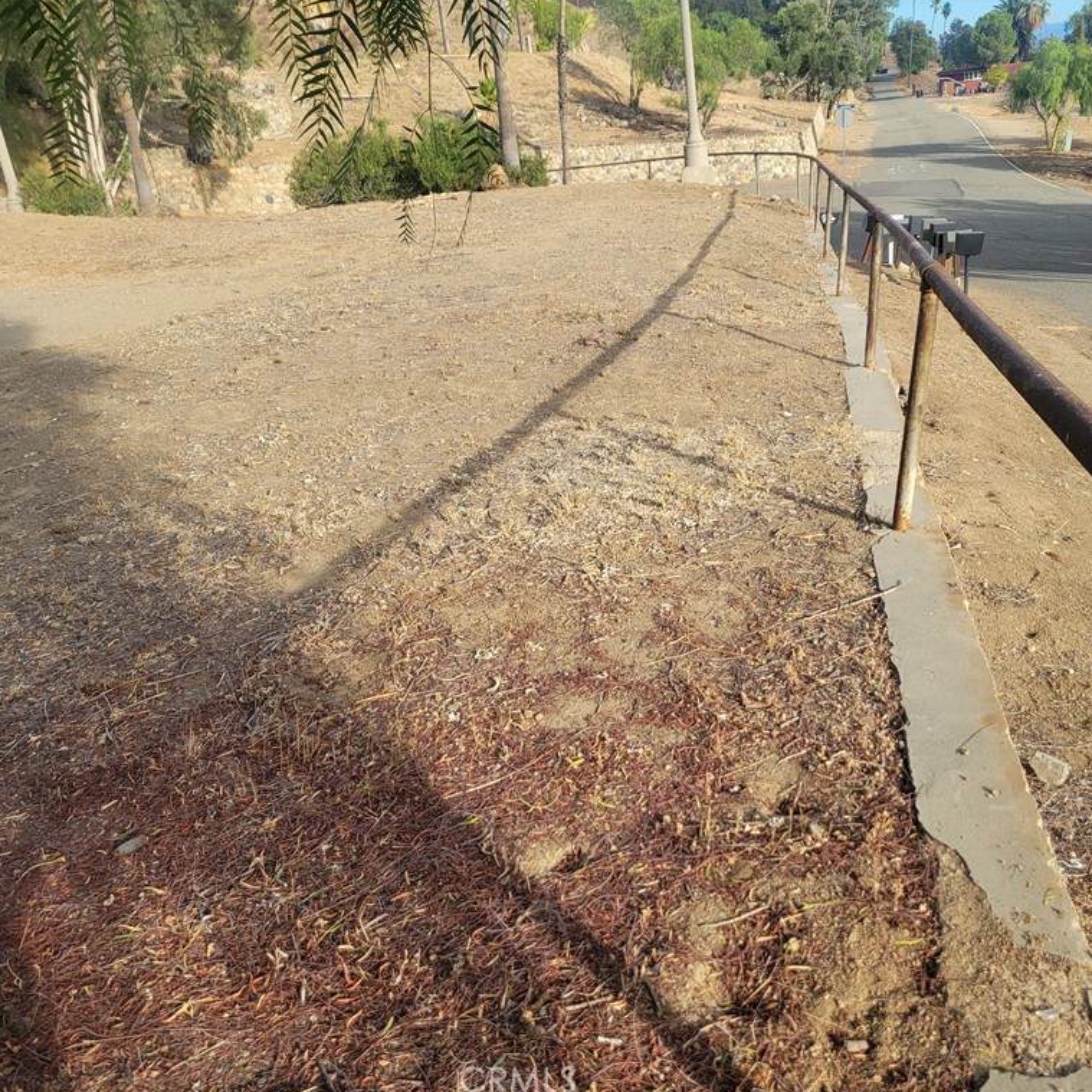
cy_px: 548
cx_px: 634
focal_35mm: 31
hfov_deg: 52.3
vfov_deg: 52.5
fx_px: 1106
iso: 40
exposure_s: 1/1123
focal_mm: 5.4
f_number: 1.8
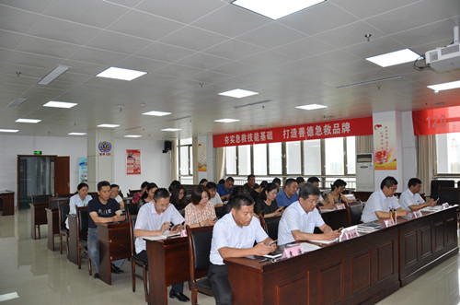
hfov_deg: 67.5
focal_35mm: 27
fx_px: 344
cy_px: 152
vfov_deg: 47.7
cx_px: 230
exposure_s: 1/125
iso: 720
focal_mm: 18
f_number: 3.5
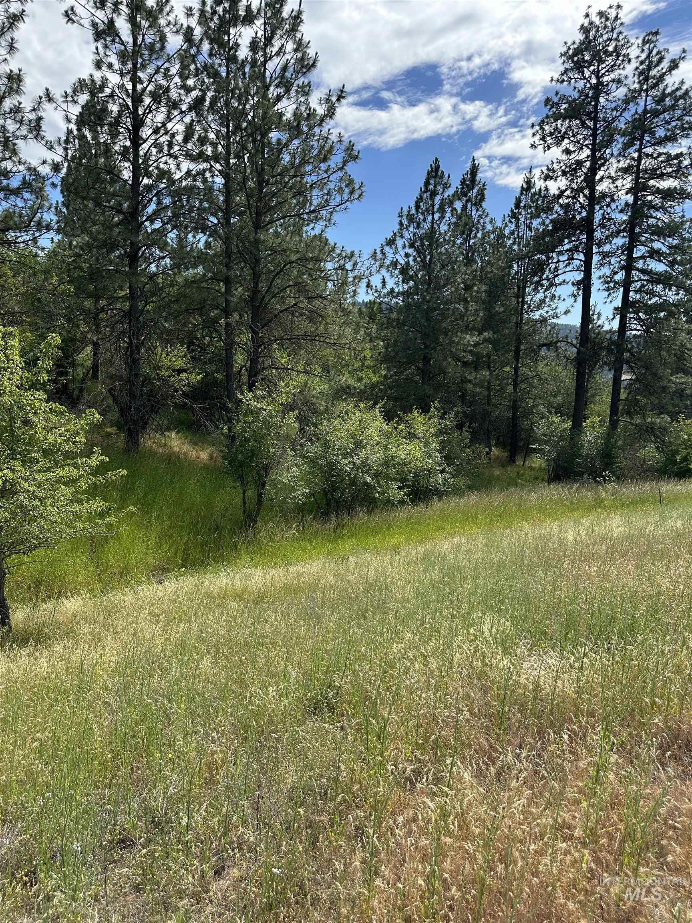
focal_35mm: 24
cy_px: 462
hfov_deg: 56.8
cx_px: 346
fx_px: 640
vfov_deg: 71.6
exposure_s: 1/3472
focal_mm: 6.86
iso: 80
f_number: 1.78
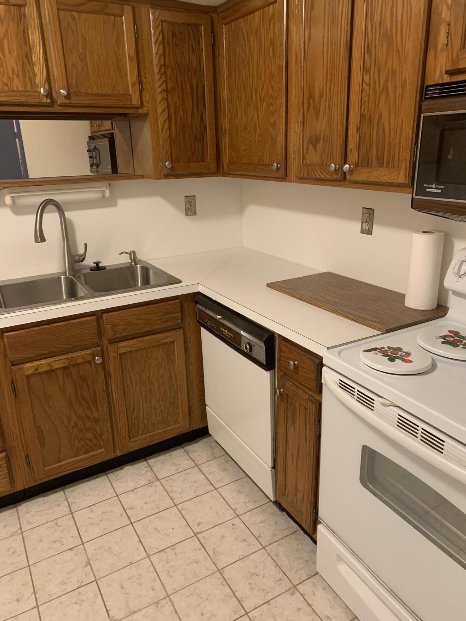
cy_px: 310
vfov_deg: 67.3
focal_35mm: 26
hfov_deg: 53.1
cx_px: 233
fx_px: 467
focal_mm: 4.25
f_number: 1.8
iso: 320
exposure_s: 1/40
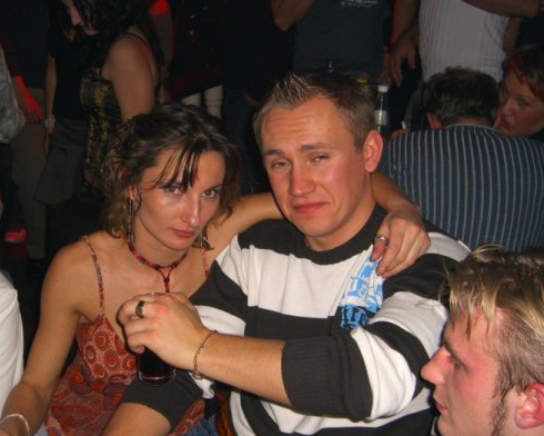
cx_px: 231
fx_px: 886
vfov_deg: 27.6
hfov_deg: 34.1
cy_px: 249
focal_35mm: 55
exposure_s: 1/60
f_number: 3.1
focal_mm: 9.5
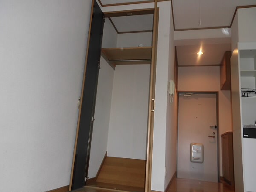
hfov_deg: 63.4
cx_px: 128
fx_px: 207
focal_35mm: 28
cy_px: 96
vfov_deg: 49.7
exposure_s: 1/30
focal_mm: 4.98
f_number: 3.3
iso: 160
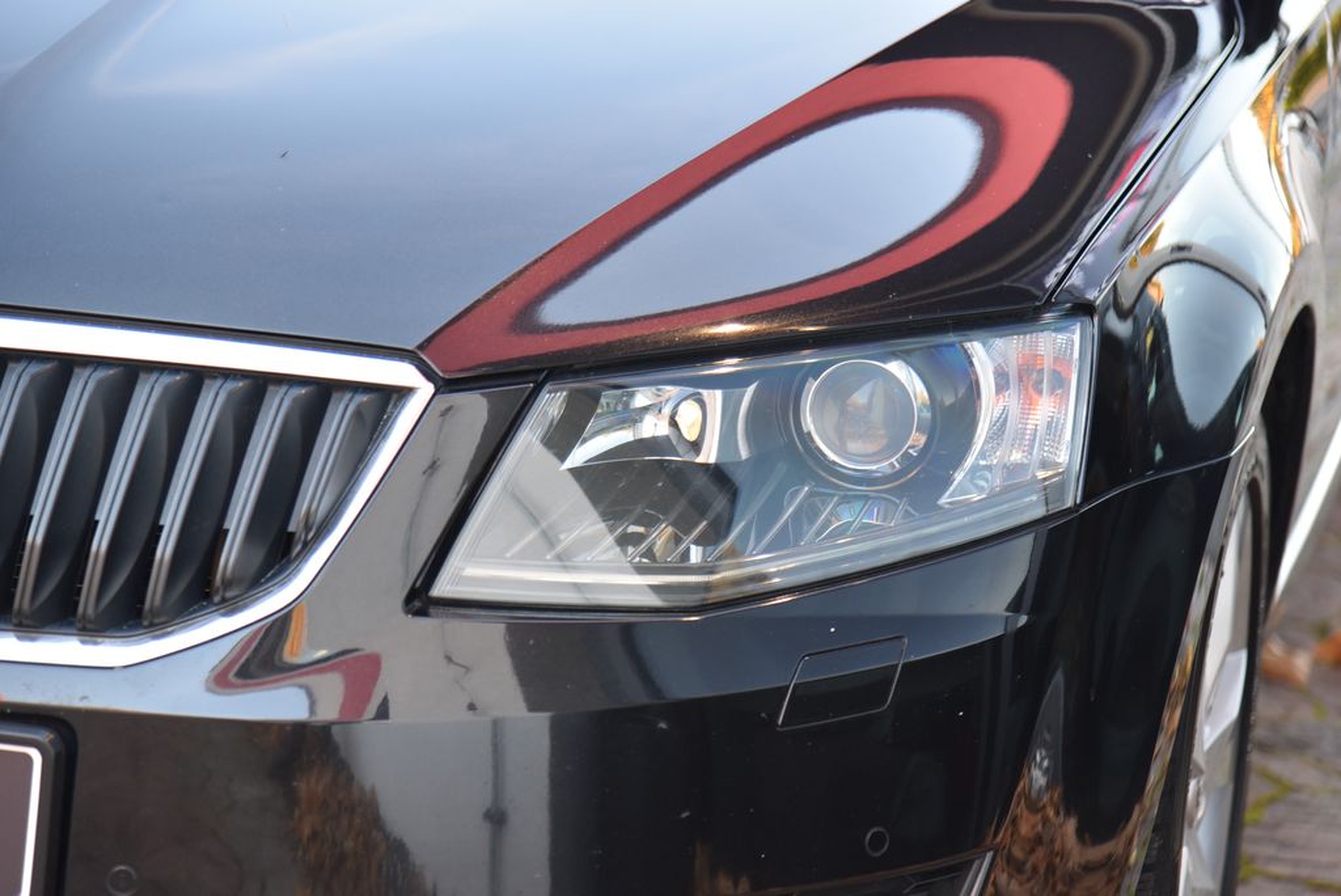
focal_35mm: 120
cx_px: 670
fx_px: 4472
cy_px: 448
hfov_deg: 17.1
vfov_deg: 11.4
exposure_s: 1/40
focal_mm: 120
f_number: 4
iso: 500
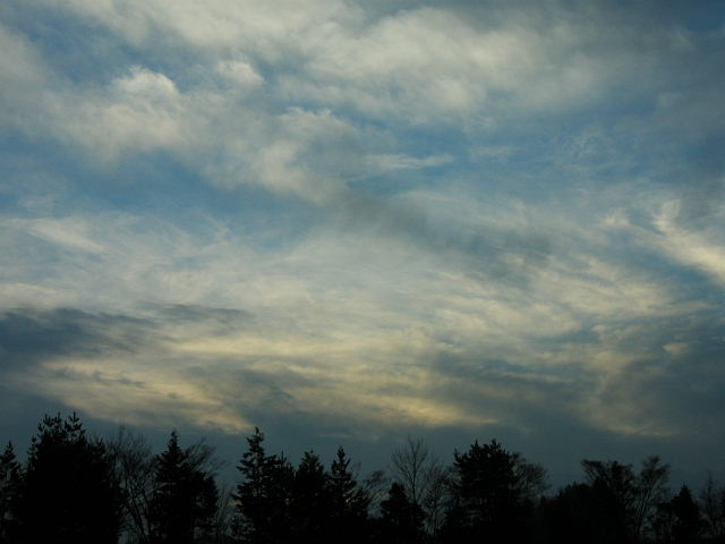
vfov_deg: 24.4
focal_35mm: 60
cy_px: 272
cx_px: 362
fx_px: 1257
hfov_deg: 32.2
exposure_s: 1/290
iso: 64
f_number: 6.1
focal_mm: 12.9
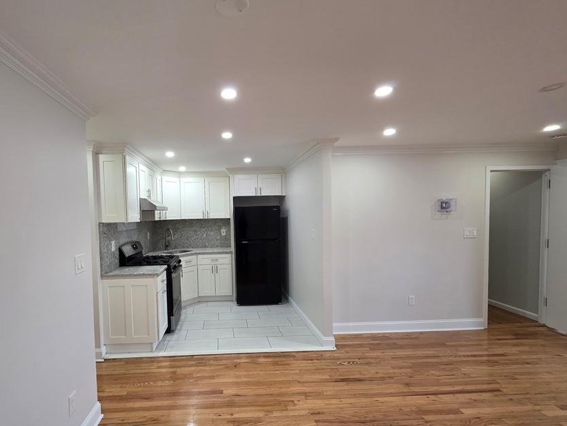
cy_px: 230
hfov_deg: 93.3
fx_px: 262
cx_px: 228
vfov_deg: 78.0
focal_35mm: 16
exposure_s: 1/120
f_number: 1.9
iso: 200
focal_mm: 2.2
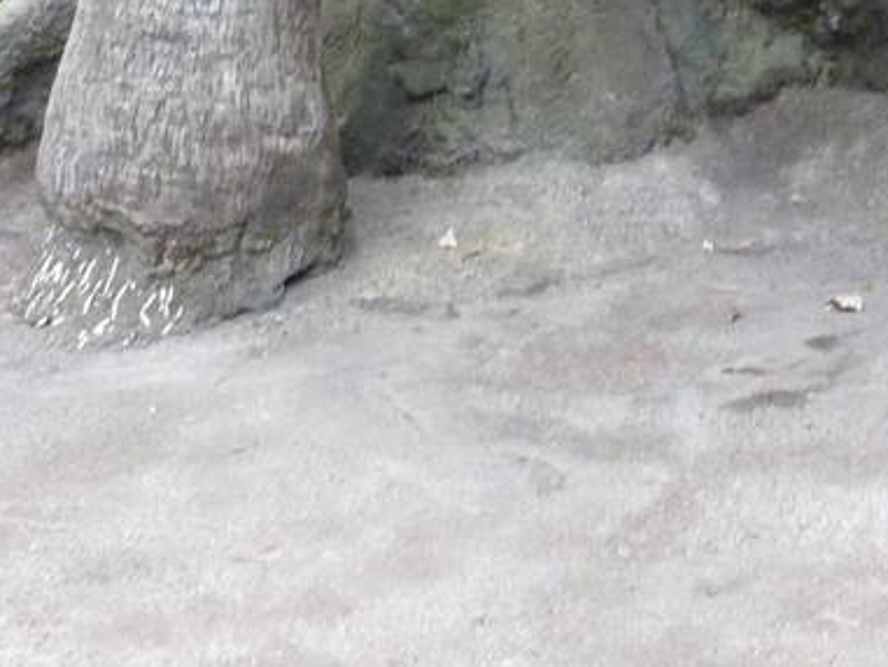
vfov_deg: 13.3
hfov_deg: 18.5
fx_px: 2694
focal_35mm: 105
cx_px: 774
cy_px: -320
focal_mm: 4.1
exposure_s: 1/8
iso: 400
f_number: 3.3
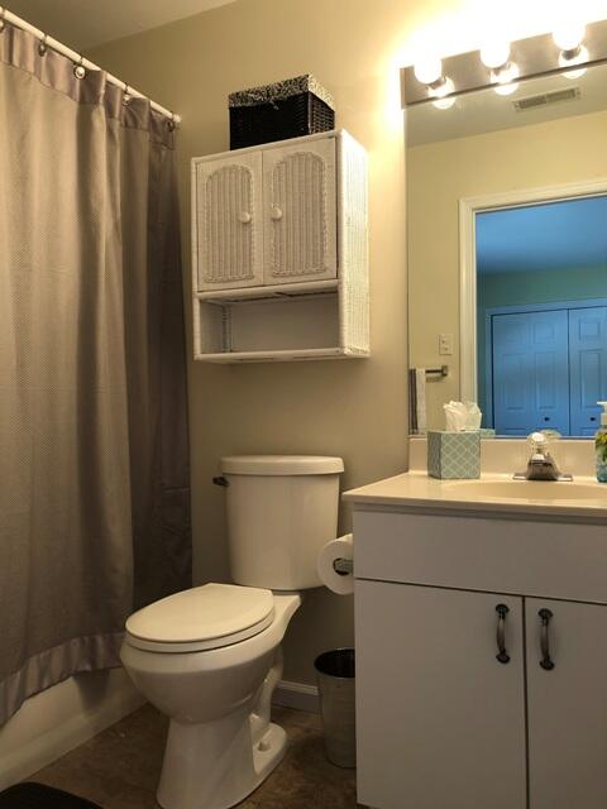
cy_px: 404
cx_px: 304
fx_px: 655
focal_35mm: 28
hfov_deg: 49.7
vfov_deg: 63.4
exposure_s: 1/20
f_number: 1.8
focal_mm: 4
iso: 40
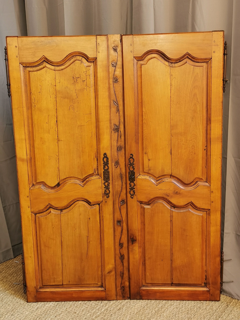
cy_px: 160
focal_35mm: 41
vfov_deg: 45.8
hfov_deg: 35.1
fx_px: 379
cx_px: 120
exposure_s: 1/100
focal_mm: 5.58
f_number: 1.8
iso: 50
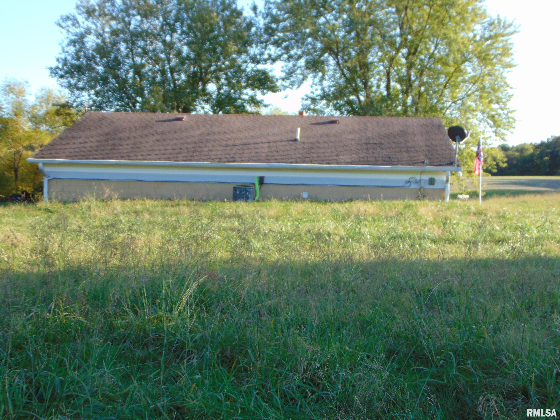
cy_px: 210
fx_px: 809
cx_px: 280
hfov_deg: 38.2
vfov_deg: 29.1
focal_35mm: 50
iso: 80
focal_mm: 9
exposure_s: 1/250
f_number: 3.5
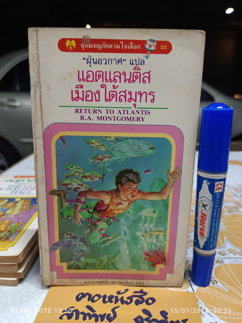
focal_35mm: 24
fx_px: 224
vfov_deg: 71.6
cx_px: 121
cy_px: 162
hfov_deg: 56.8
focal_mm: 5.31
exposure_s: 1/25
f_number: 1.7
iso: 1282
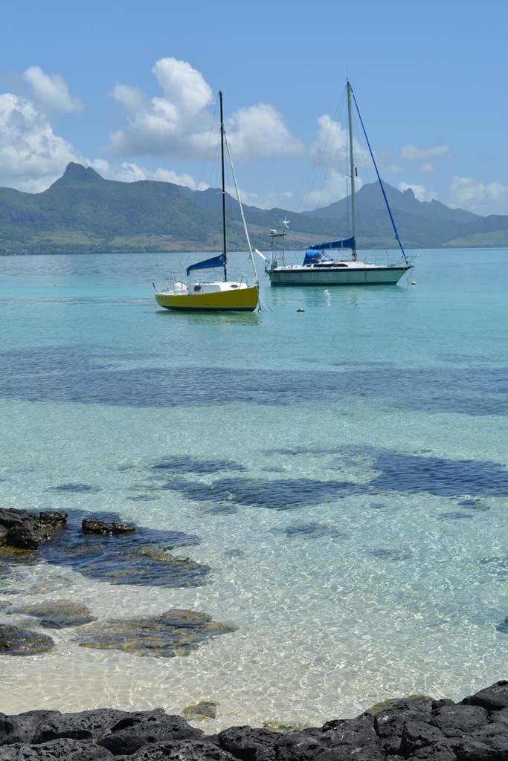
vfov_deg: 33.4
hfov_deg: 22.6
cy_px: 380
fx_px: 1269
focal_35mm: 60
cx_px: 254
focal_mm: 40
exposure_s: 1/500
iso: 200
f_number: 11
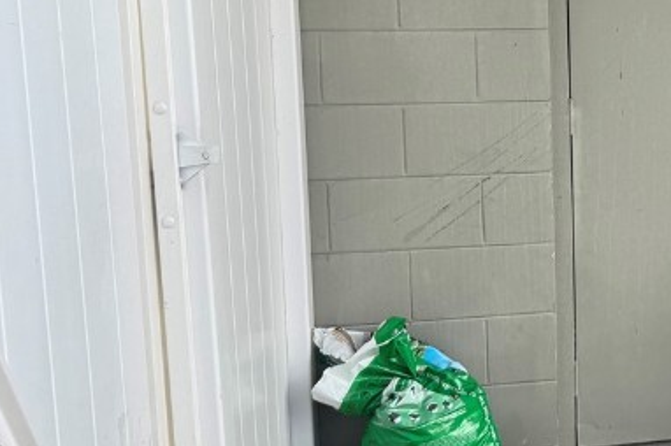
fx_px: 1248
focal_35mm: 67
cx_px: 759
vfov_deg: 20.2
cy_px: 139
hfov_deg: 27.3
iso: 80
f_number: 1.78
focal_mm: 6.76
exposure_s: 1/678
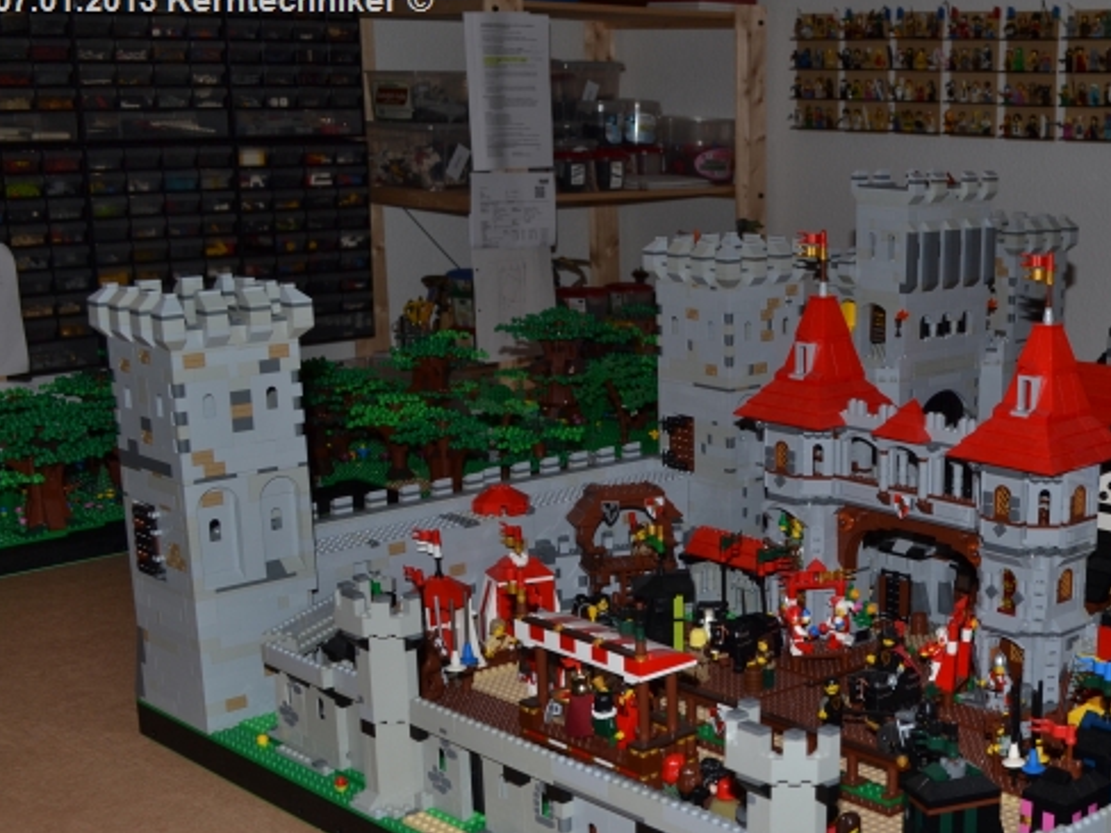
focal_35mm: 52
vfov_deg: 27.8
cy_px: 586
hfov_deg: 35.5
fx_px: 1669
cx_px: 904
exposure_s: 1/60
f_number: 8
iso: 110
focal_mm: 22
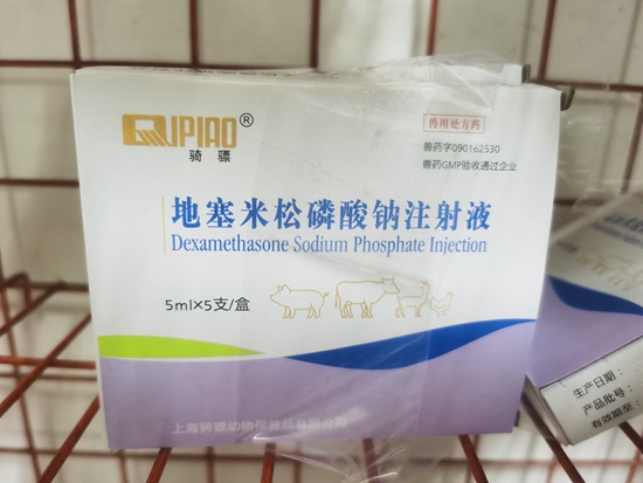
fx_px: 502
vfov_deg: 51.4
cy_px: 242
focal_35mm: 27
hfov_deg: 65.3
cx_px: 322
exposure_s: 1/50
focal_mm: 5.56
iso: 400
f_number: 1.6
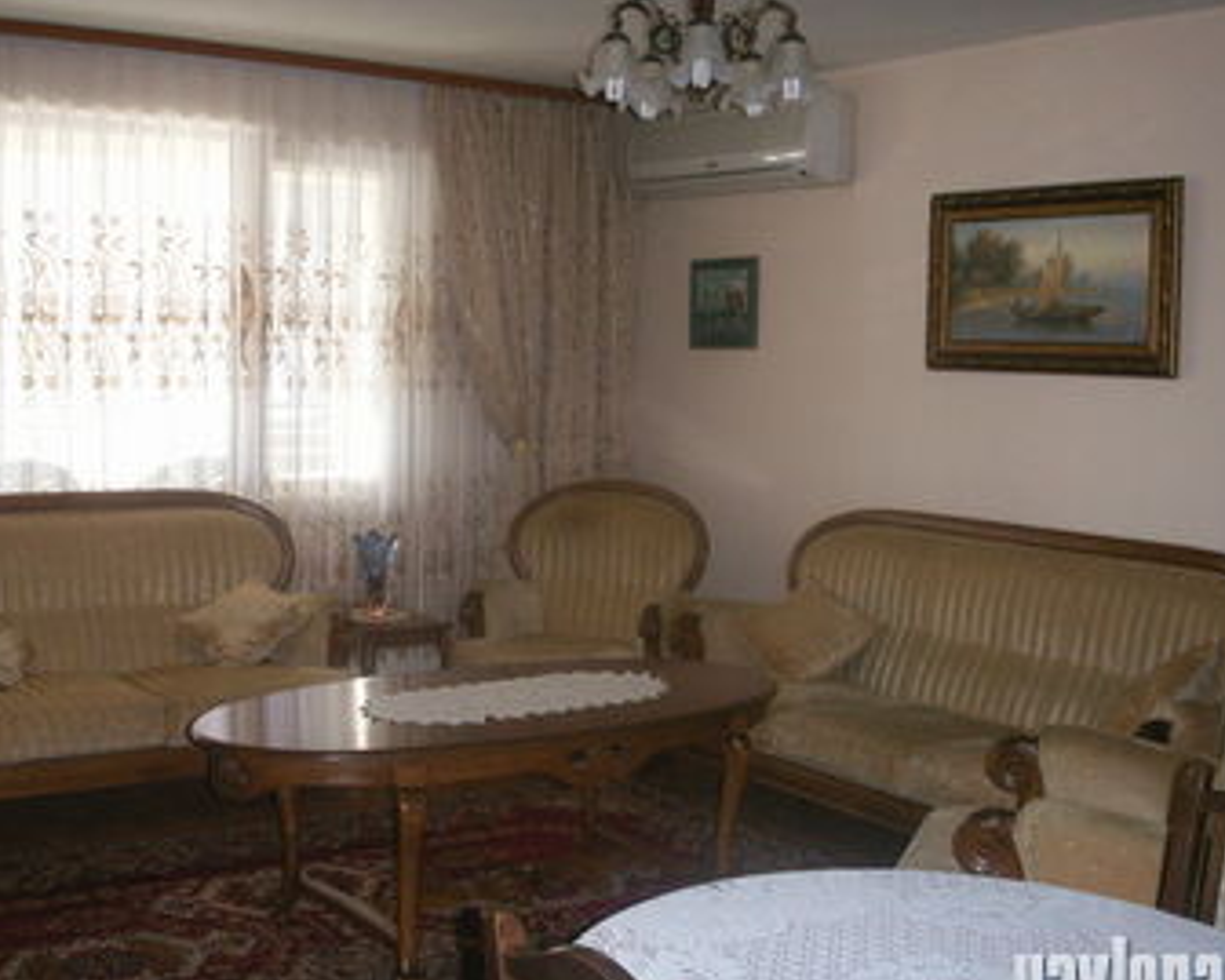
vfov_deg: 34.9
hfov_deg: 42.9
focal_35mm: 43
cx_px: 602
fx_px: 1559
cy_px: 514
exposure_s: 1/40
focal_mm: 7.7
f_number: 3.5
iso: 160
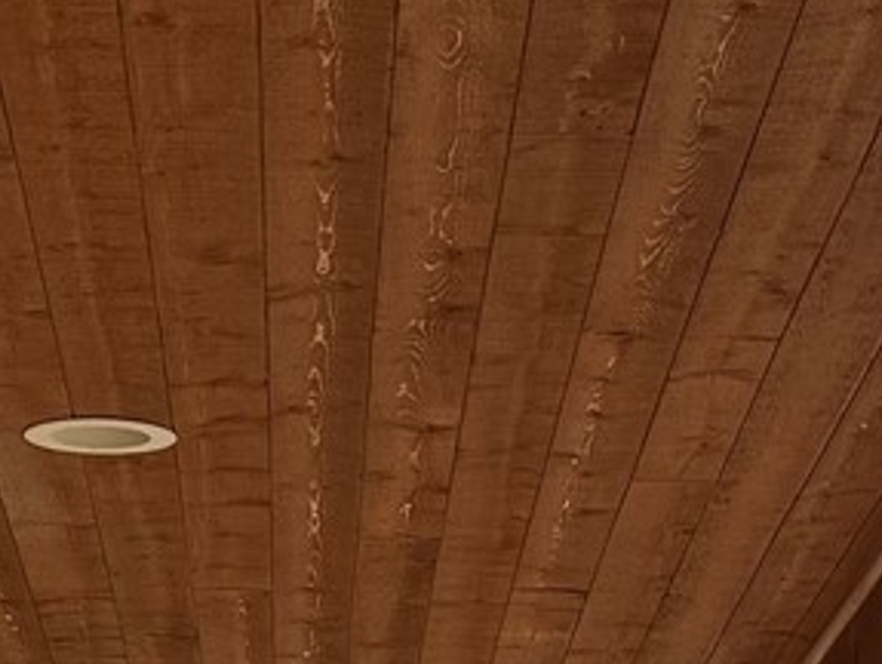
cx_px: 879
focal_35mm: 171
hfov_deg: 11.4
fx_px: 4362
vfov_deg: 7.9
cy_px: 1703
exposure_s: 1/2833
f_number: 1.78
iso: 80
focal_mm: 6.76
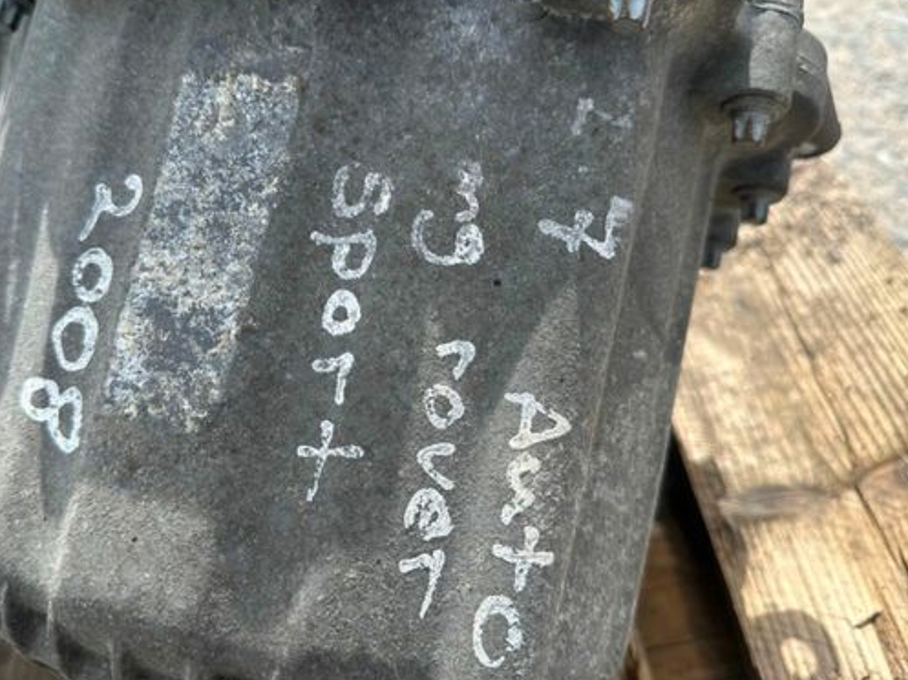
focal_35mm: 29
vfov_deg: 48.1
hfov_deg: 61.5
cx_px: 395
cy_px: 298
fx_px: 760
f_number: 1.78
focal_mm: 6.86
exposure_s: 1/2660
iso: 80
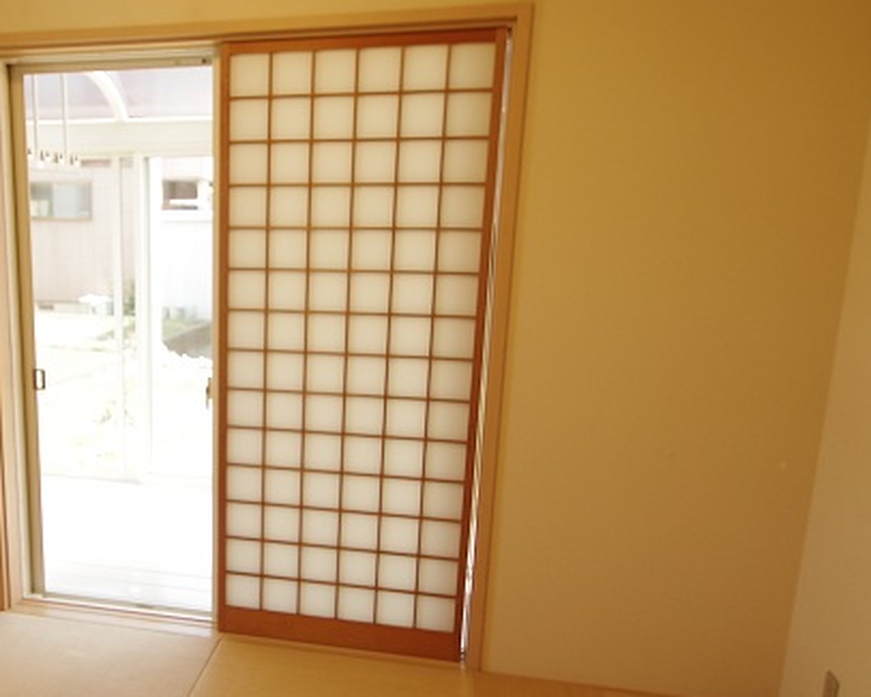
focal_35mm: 32
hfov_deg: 53.3
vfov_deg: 45.6
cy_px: 413
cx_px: 223
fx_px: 825
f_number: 5
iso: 200
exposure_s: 1/60
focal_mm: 10
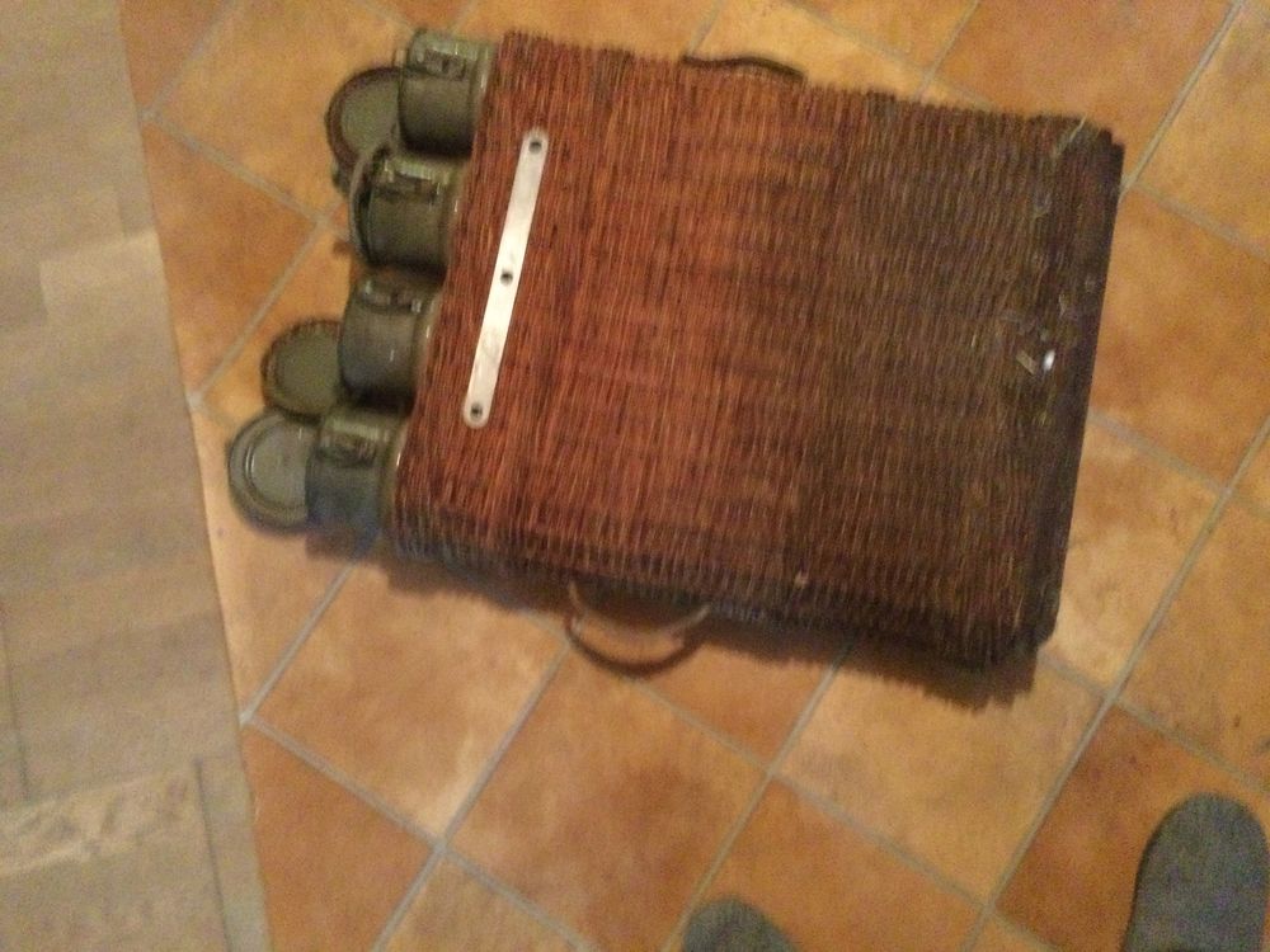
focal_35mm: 31
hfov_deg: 58.4
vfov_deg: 45.4
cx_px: 635
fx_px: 1137
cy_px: 476
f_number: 2.4
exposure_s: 1/17
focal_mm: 3.3
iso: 800
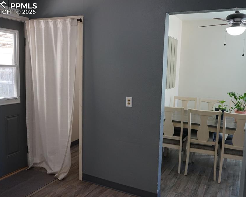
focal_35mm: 32
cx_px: 128
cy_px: 98
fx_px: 233
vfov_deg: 45.8
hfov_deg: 55.6
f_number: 4
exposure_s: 1/160
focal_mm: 28
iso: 1250
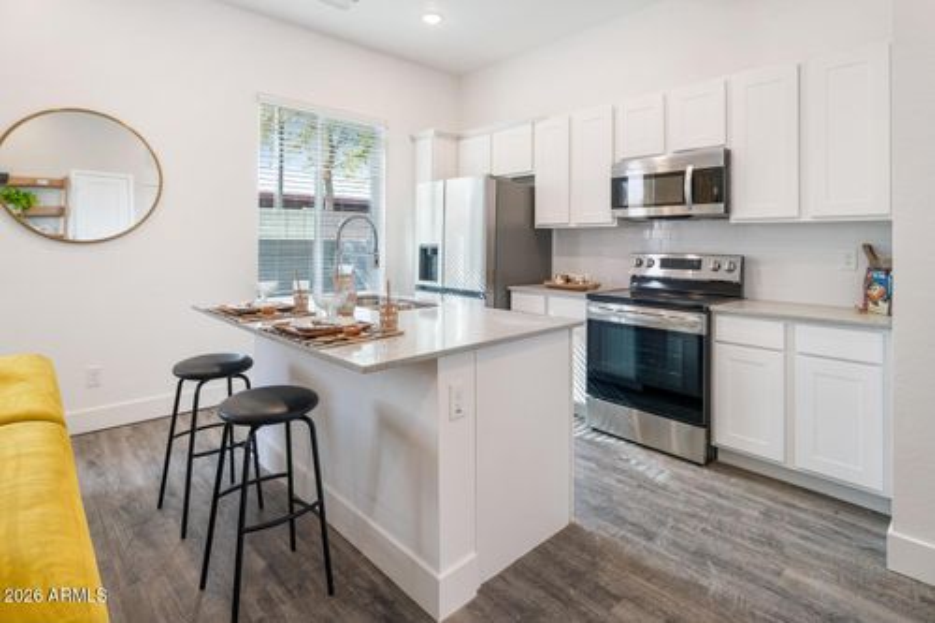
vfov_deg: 70.4
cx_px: 468
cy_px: 312
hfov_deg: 93.3
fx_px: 441
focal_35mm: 17
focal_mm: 17
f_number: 8
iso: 800
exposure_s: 1/50
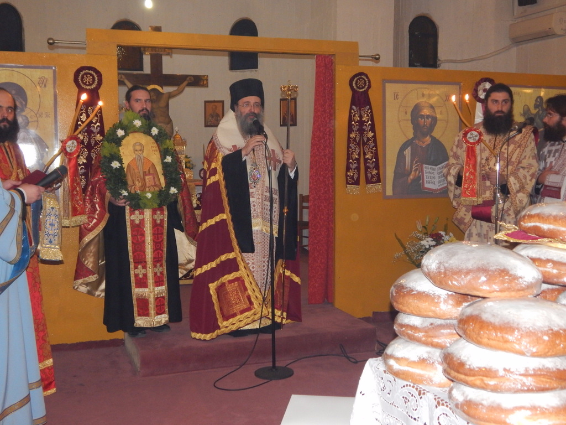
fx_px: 703
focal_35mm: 43
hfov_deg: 43.9
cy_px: 212
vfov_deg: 33.6
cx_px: 283
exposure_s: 1/30
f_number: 3.6
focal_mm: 7.7
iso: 400
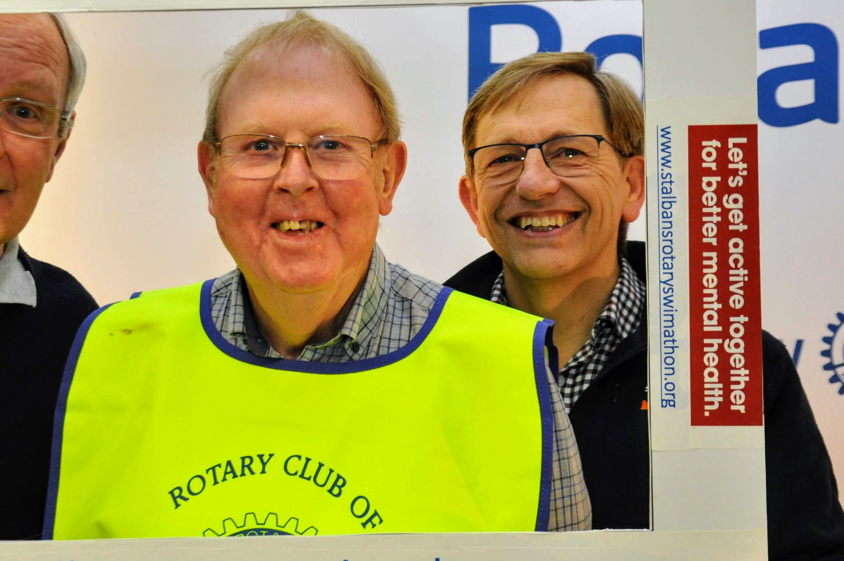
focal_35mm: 68
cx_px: 299
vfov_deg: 20.0
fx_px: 1592
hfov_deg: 29.5
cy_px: 252
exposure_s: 1/60
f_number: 4.2
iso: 800
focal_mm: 32
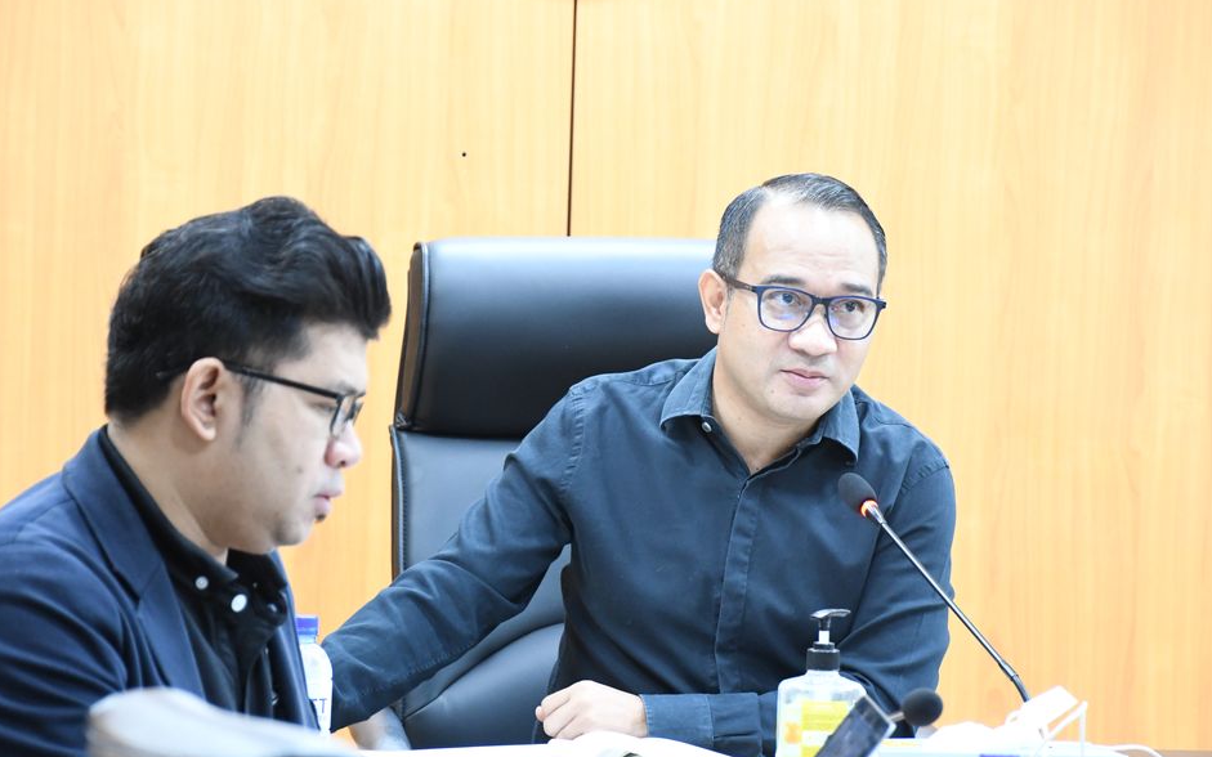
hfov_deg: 11.5
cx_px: 613
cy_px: 404
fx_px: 6044
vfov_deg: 7.2
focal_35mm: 183
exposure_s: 1/50
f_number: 5.6
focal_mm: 110
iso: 3200
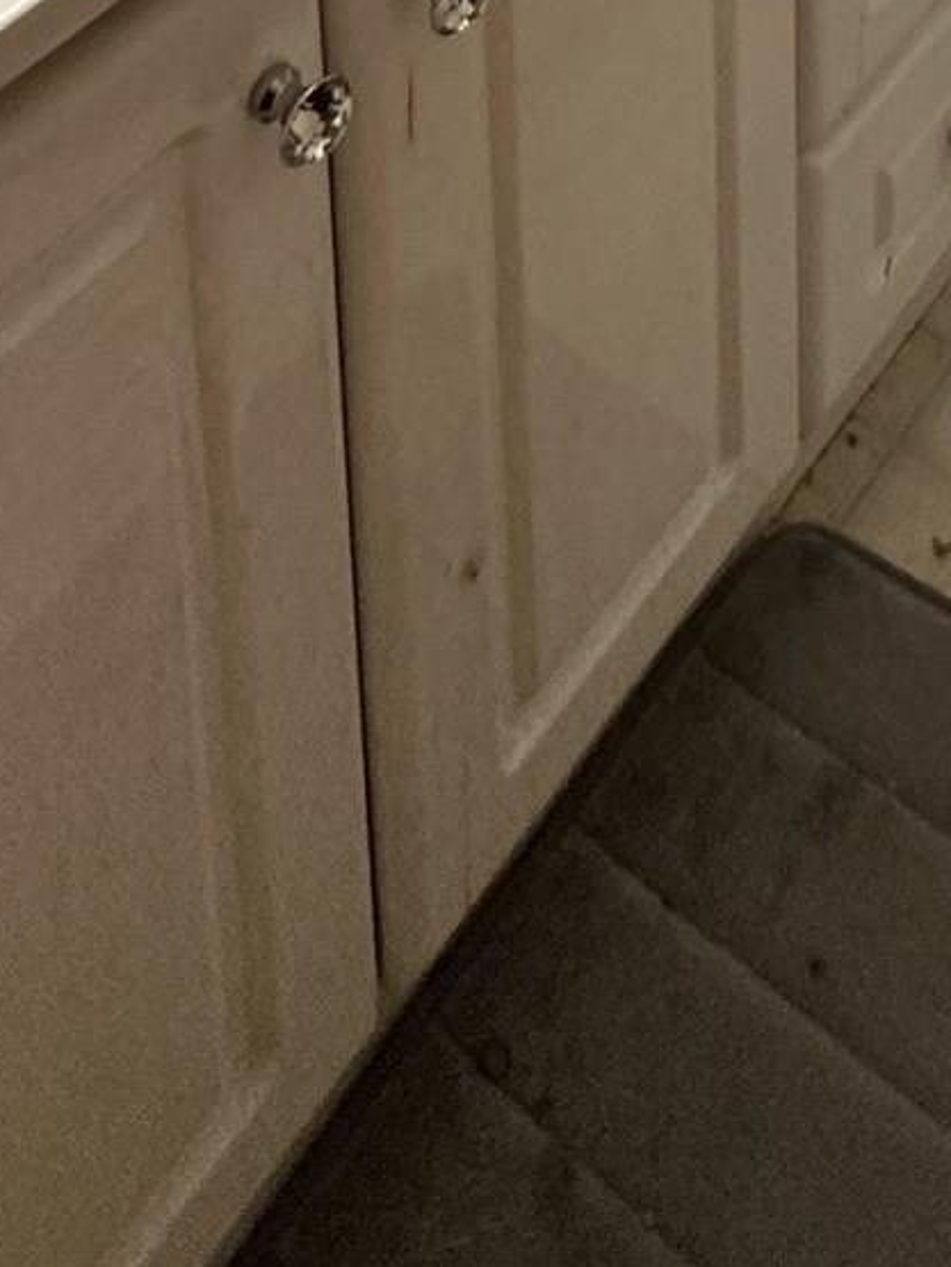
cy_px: -1265
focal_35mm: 58
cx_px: 1115
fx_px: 2125
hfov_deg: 23.3
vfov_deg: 19.2
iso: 250
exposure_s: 1/120
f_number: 2.2
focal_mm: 2.22
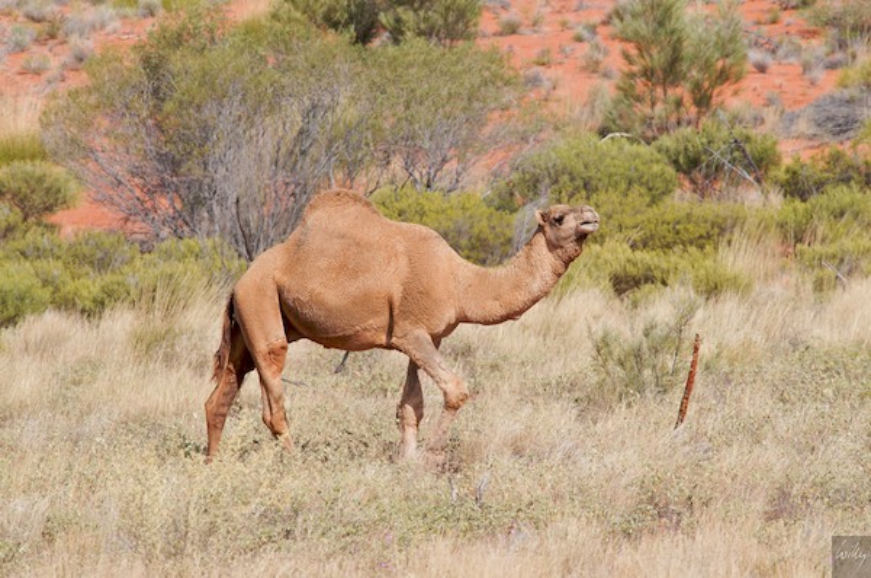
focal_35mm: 540
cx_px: 436
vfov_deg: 2.5
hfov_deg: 3.8
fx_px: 13044
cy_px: 289
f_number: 10
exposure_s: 1/400
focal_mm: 360
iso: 320
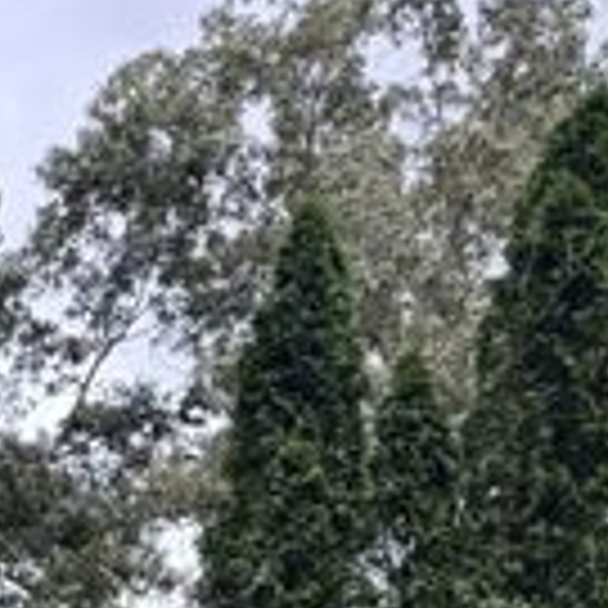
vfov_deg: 14.4
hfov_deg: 14.8
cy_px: 1119
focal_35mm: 105
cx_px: -441
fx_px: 2087
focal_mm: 6.76
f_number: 1.78
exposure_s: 1/436
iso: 80
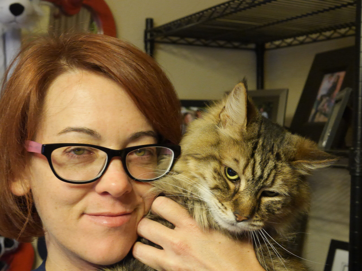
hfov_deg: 38.2
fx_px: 523
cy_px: 136
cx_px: 181
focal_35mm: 50
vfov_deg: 29.1
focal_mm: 25
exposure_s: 1/30
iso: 3200
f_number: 6.3
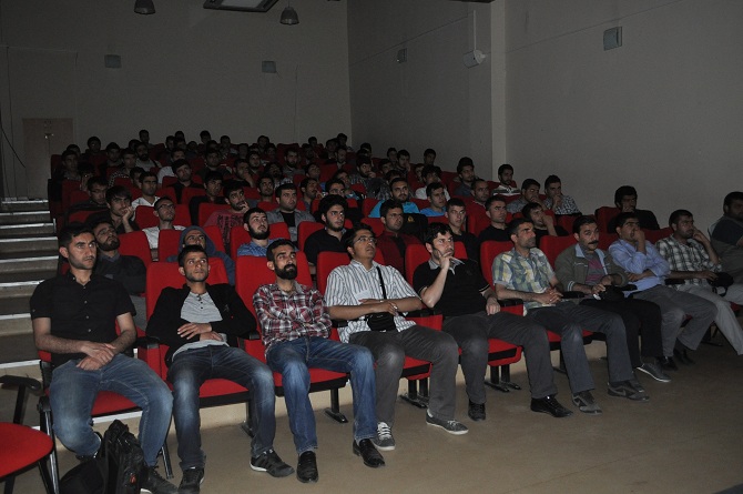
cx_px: 372
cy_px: 247
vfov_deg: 39.9
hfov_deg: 57.3
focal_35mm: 33
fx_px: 680
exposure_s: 1/60
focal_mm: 22
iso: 800
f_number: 3.8
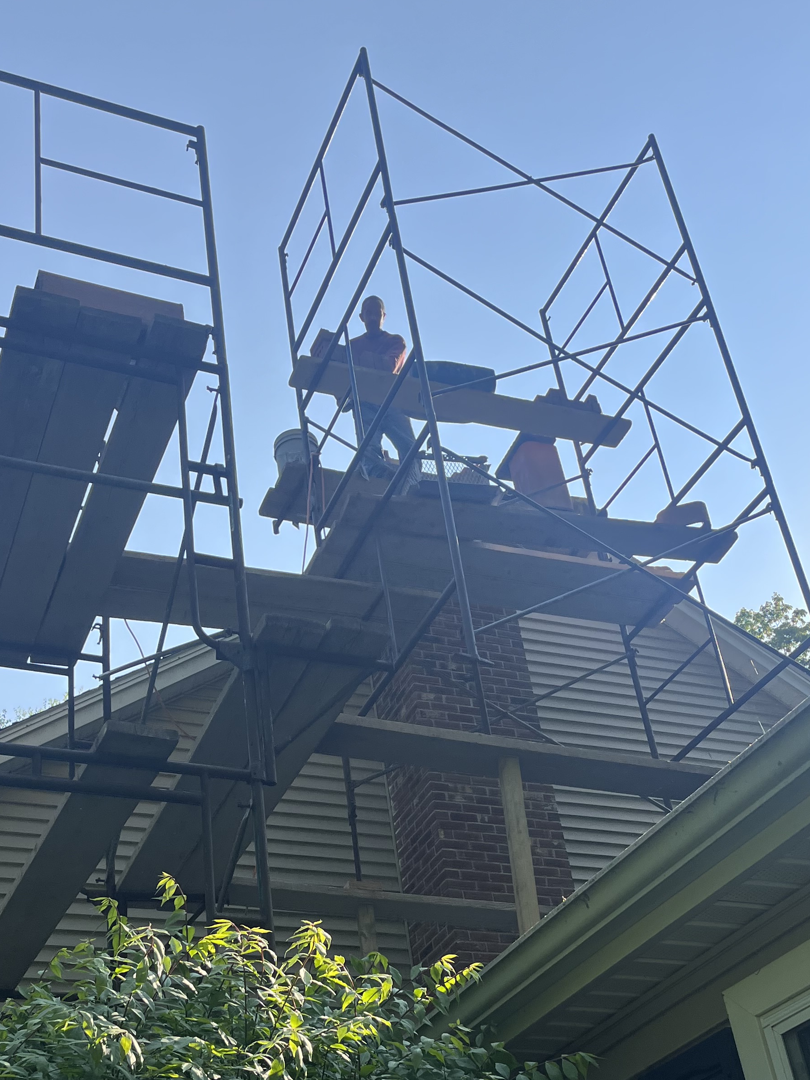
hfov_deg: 32.7
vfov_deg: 41.8
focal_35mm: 44
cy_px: 792
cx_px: 311
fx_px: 1373
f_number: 1.6
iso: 50
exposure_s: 1/2632
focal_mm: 5.1
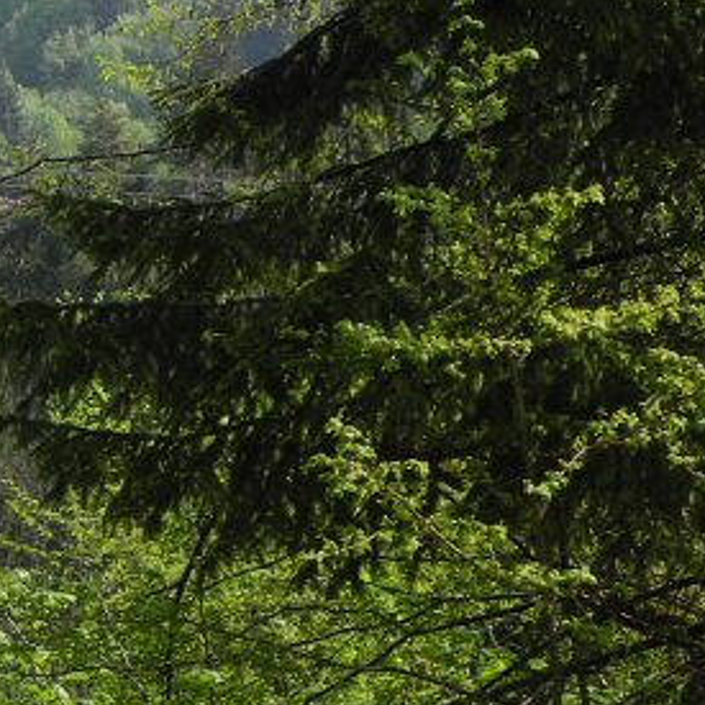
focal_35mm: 135
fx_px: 3111
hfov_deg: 11.7
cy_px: 736
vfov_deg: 12.7
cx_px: -664
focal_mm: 7.4
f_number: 3.2
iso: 100
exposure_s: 1/668
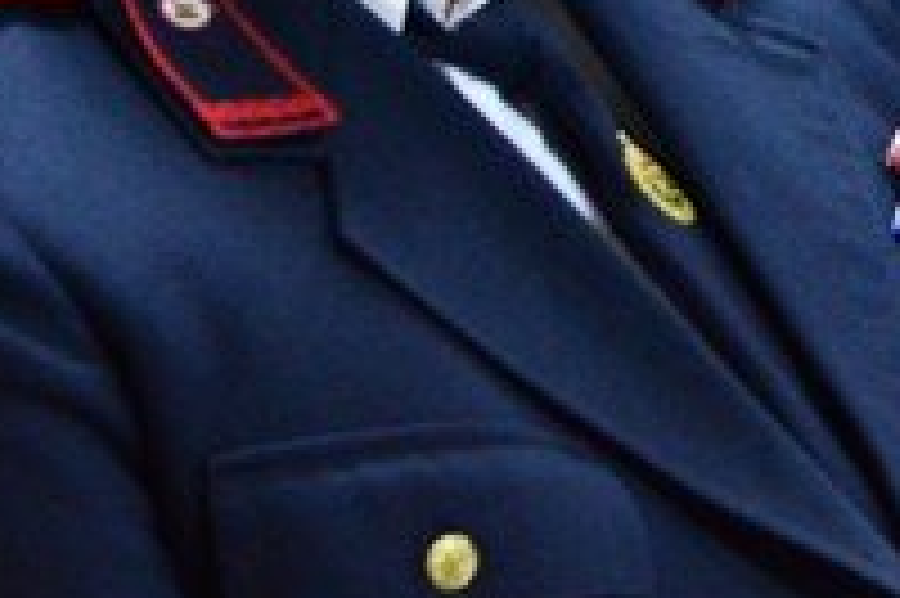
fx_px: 4196
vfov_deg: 7.9
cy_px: -405
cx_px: 1282
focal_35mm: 168
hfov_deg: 11.8
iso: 6400
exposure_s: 1/60
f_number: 4
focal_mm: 40
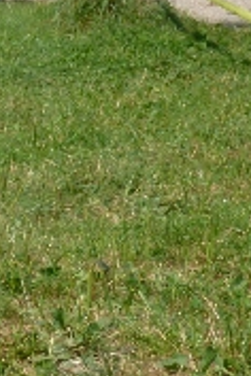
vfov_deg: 5.4
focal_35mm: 378
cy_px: -134
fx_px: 3953
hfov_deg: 3.6
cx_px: -149
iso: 100
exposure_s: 1/320
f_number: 5.4
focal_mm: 19.1
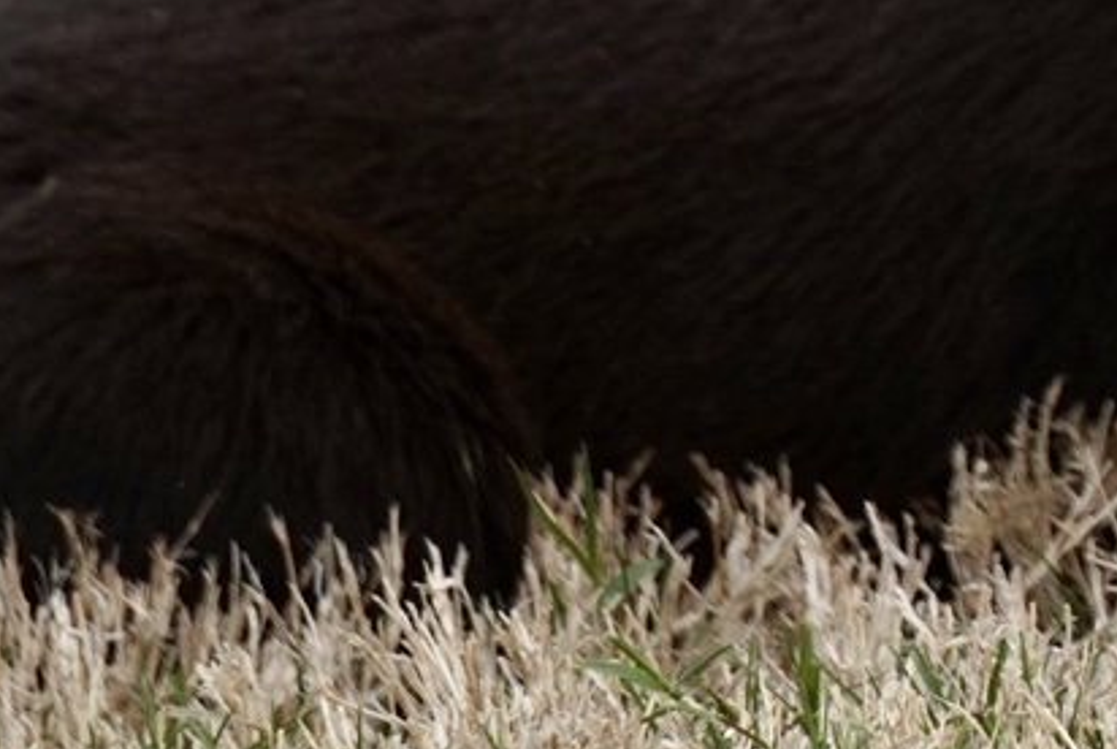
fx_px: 34707
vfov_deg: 1.2
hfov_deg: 1.8
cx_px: 1985
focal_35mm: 1117
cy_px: -364
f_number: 6.3
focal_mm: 190
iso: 200
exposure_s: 1/320
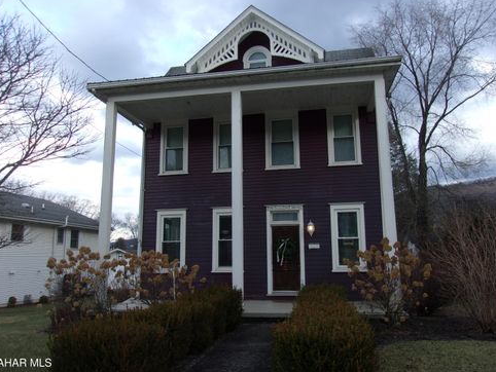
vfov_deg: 49.8
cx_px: 253
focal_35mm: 28
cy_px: 188
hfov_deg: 63.4
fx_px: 401
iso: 80
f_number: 3
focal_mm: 4.9
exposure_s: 1/210
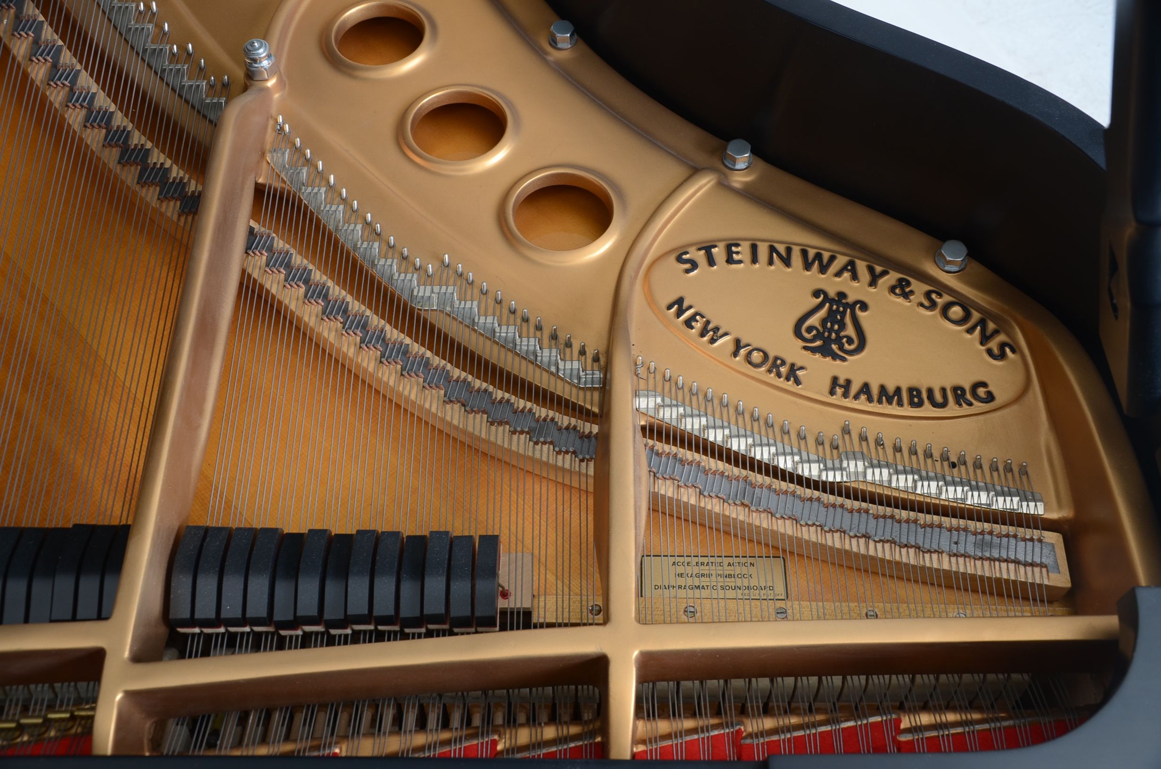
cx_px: 580
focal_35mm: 38
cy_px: 384
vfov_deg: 35.3
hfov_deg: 51.4
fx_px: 1207
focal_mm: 25
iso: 200
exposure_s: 1/60
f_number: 6.3
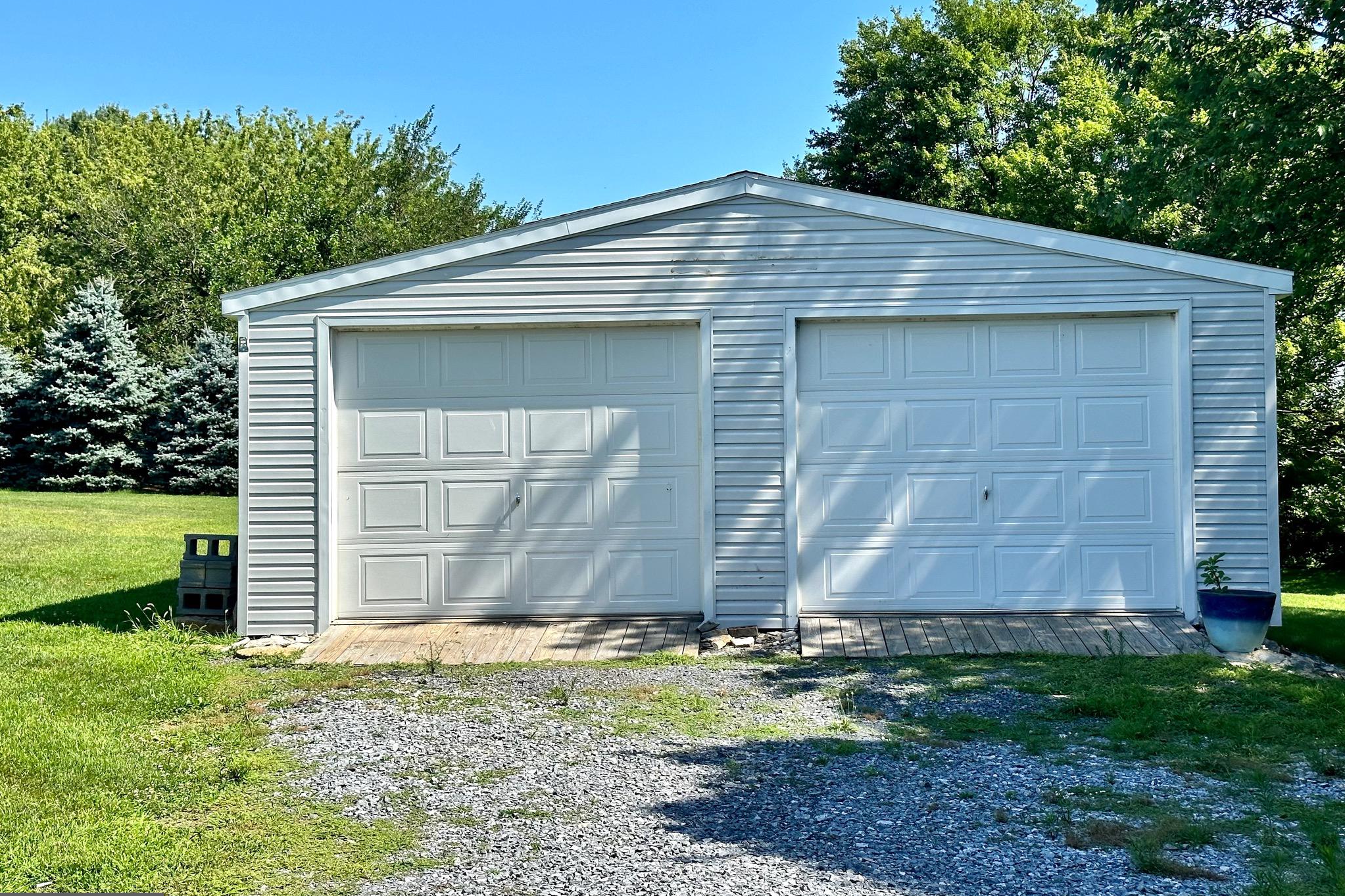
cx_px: 673
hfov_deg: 39.6
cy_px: 442
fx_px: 1868
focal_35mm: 50
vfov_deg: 27.0
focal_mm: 6.86
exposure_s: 1/2976
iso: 64
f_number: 1.78
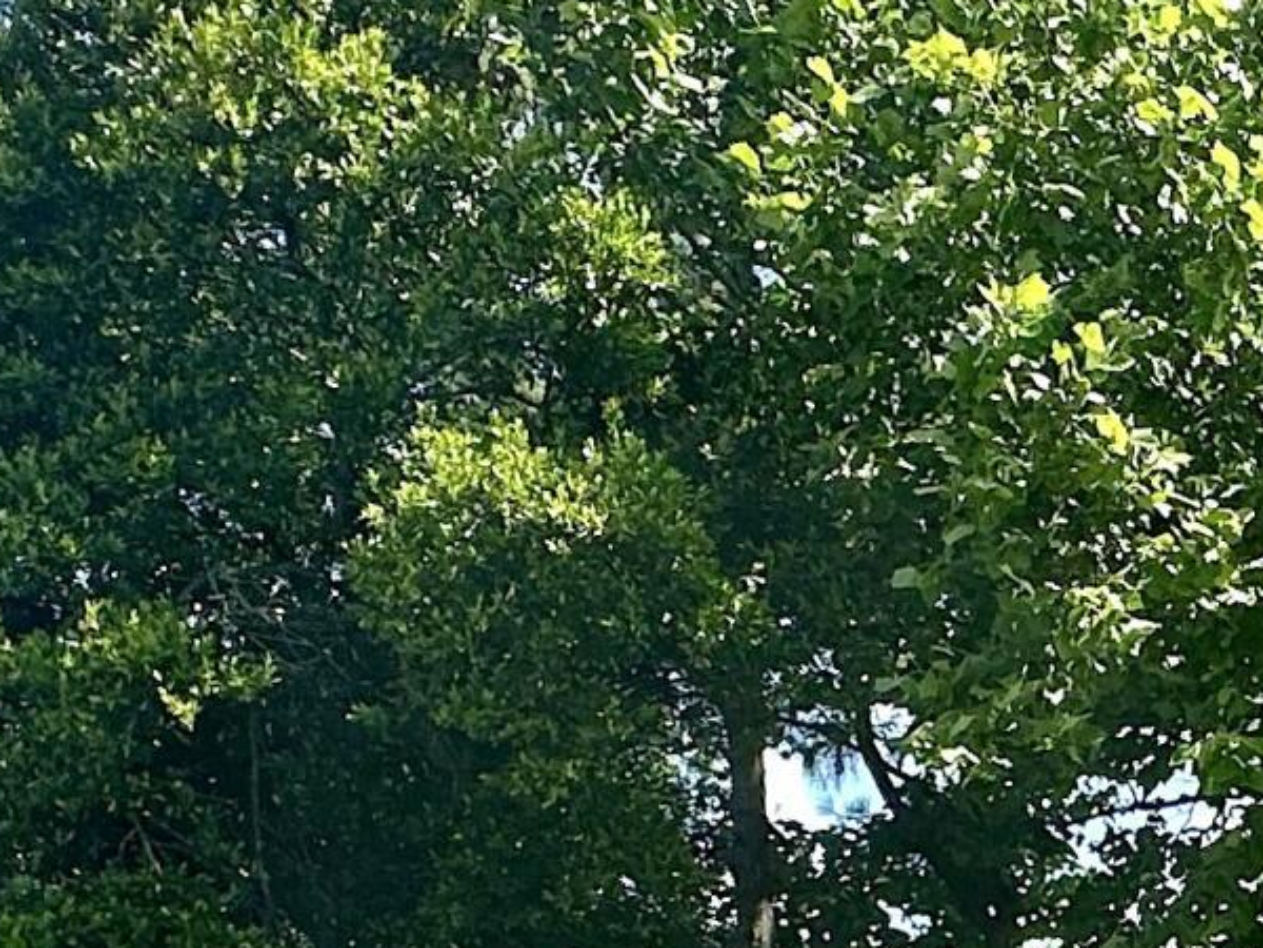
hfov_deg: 23.2
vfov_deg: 19.0
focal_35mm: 70
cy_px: 1325
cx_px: 1812
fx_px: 2554
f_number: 2.2
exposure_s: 1/640
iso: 40
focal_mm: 2.22
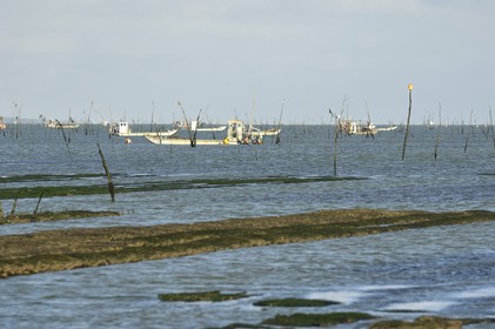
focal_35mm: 300
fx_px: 4122
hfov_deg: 6.9
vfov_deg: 4.6
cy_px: 164
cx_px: 248
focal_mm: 200
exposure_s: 1/400
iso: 100
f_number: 4.5
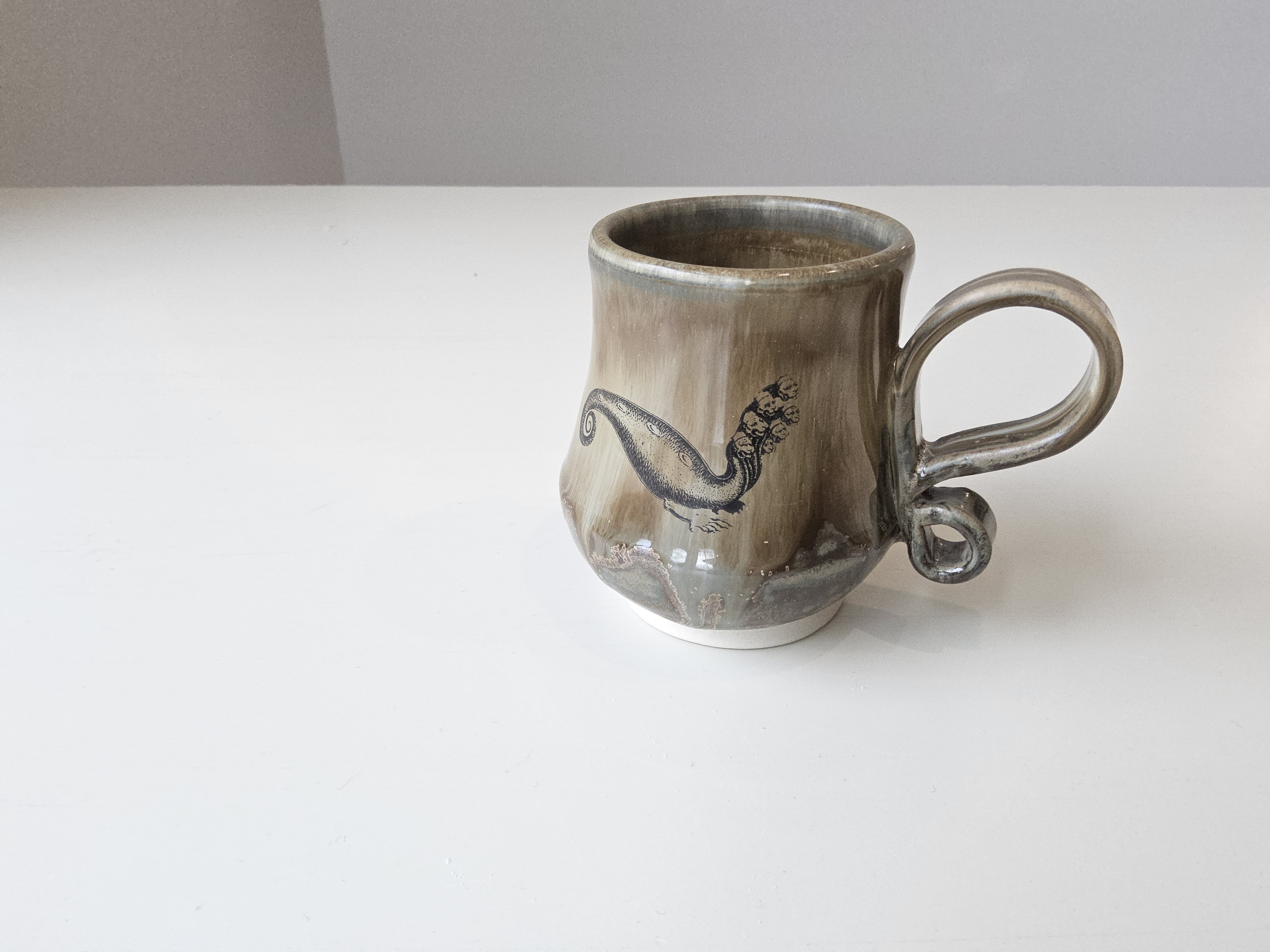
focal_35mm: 23
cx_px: 635
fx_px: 844
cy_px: 476
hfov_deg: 73.9
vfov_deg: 58.9
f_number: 2
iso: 200
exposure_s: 1/120
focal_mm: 3.08
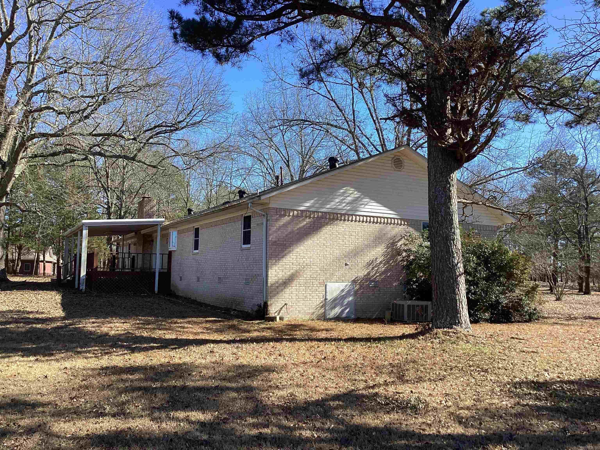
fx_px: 537
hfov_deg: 58.4
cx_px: 300
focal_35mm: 31
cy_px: 225
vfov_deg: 45.4
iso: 25
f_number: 2.4
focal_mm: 3.3
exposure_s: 1/473
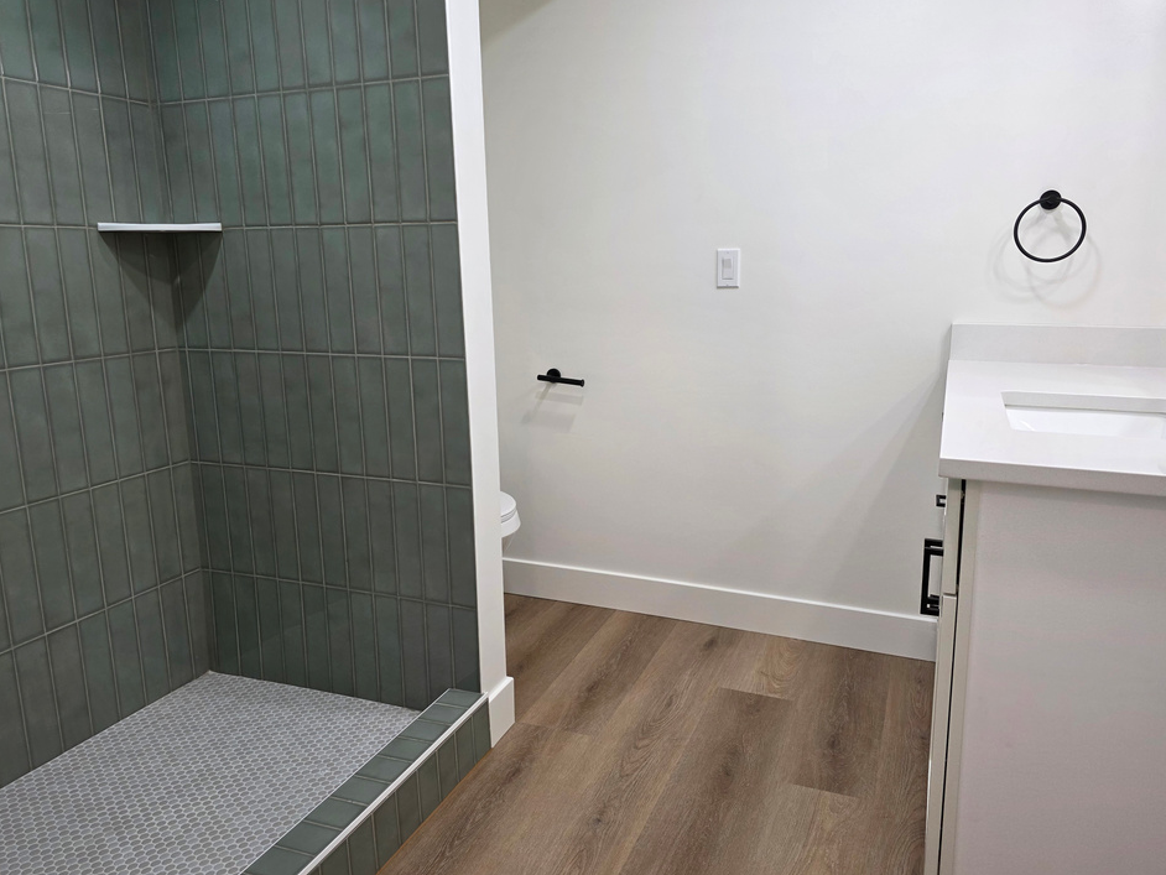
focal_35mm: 25
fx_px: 842
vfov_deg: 54.9
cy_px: 422
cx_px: 602
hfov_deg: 69.4
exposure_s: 1/120
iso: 125
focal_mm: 6.3
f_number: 1.7
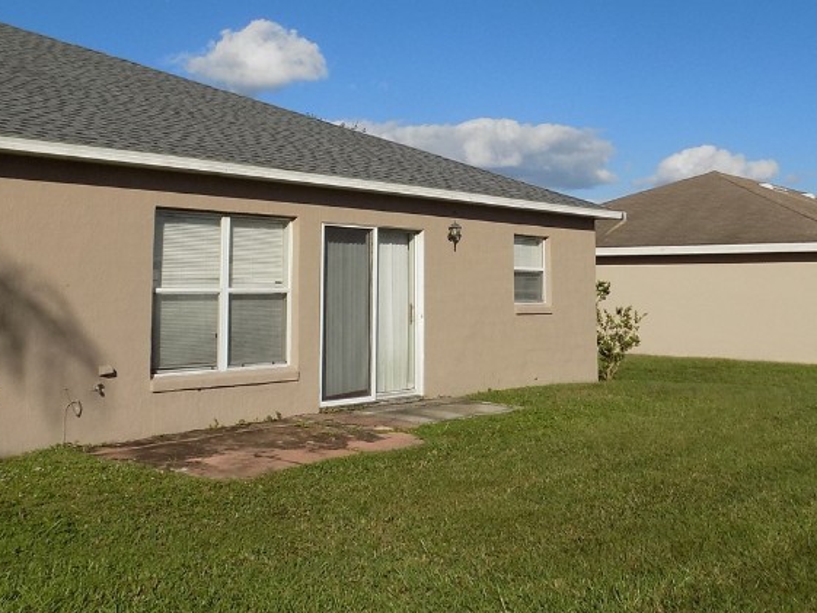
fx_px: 991
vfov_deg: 33.7
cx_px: 374
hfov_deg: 44.7
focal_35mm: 42
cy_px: 151
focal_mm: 4
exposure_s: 1/200
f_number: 9.9
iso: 80
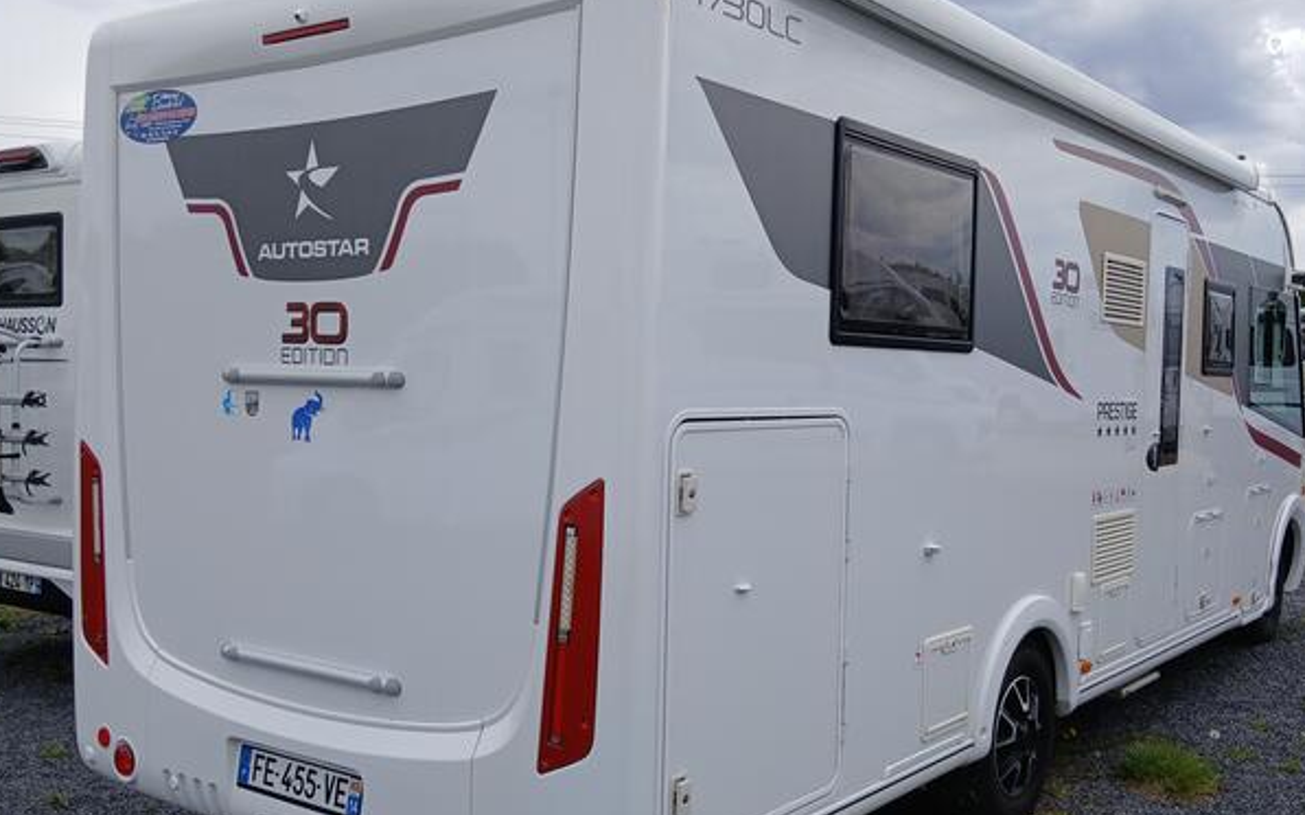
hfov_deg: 52.8
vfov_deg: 34.4
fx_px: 1315
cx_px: 670
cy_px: 434
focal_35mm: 37
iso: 20
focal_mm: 3.98
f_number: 1.8
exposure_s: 1/526
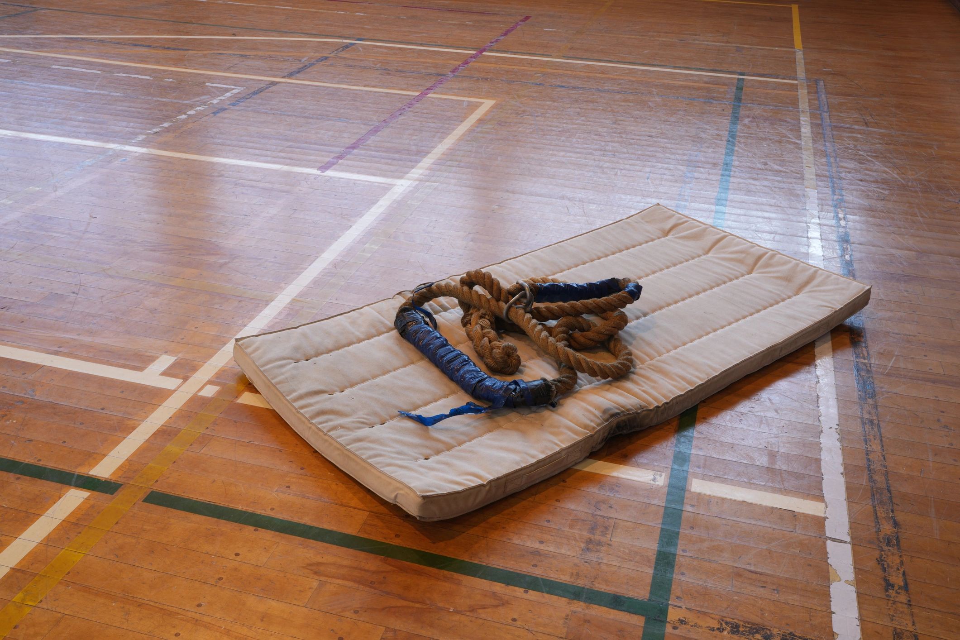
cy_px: 320
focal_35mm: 35
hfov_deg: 54.4
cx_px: 480
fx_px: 933
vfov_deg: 37.9
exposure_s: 2
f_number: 16
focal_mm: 35
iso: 100
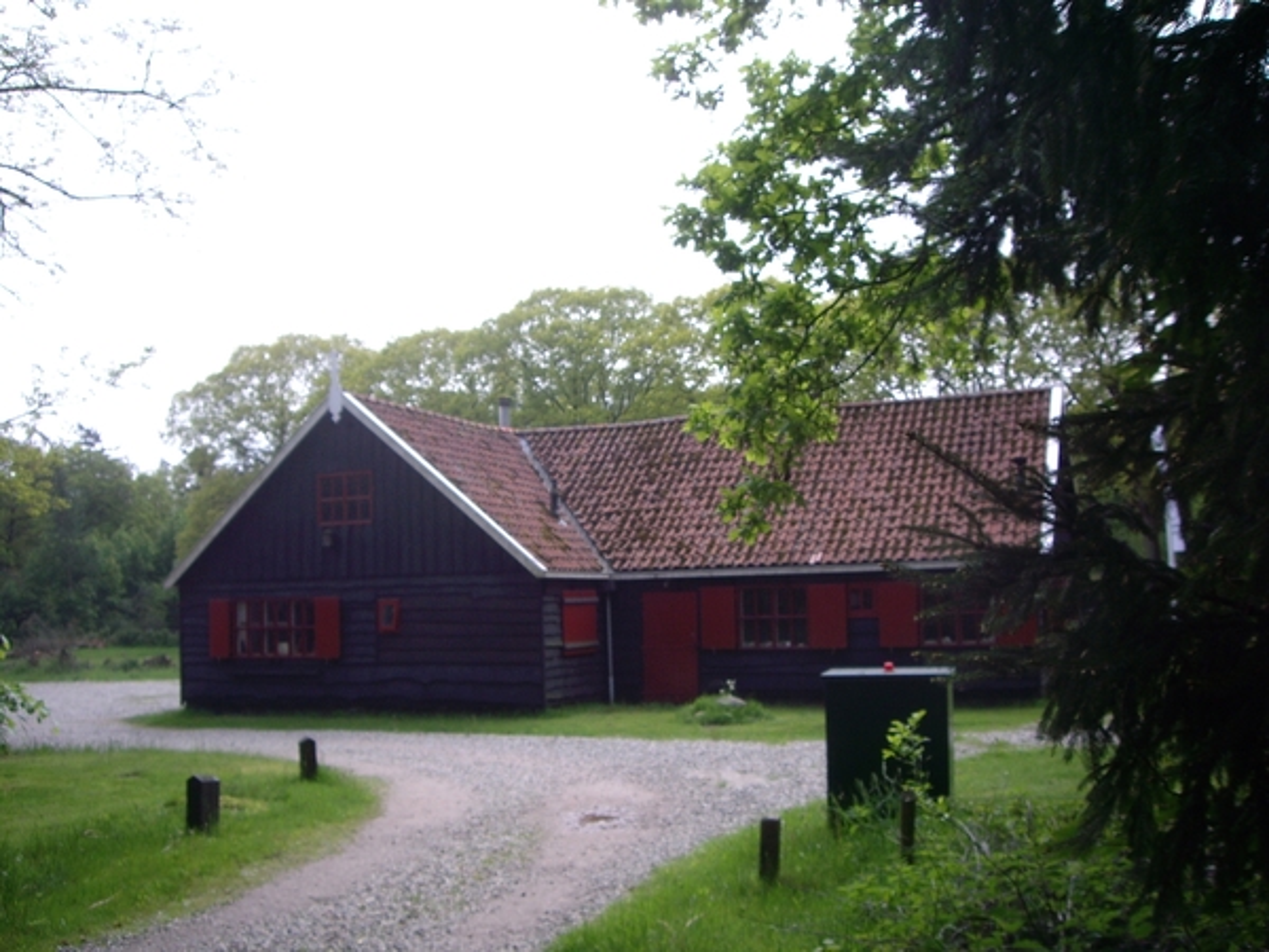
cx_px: 634
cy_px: 476
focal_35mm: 38
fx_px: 1393
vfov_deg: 37.7
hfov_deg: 49.0
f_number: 4.3
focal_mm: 6.2
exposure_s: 1/250
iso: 64
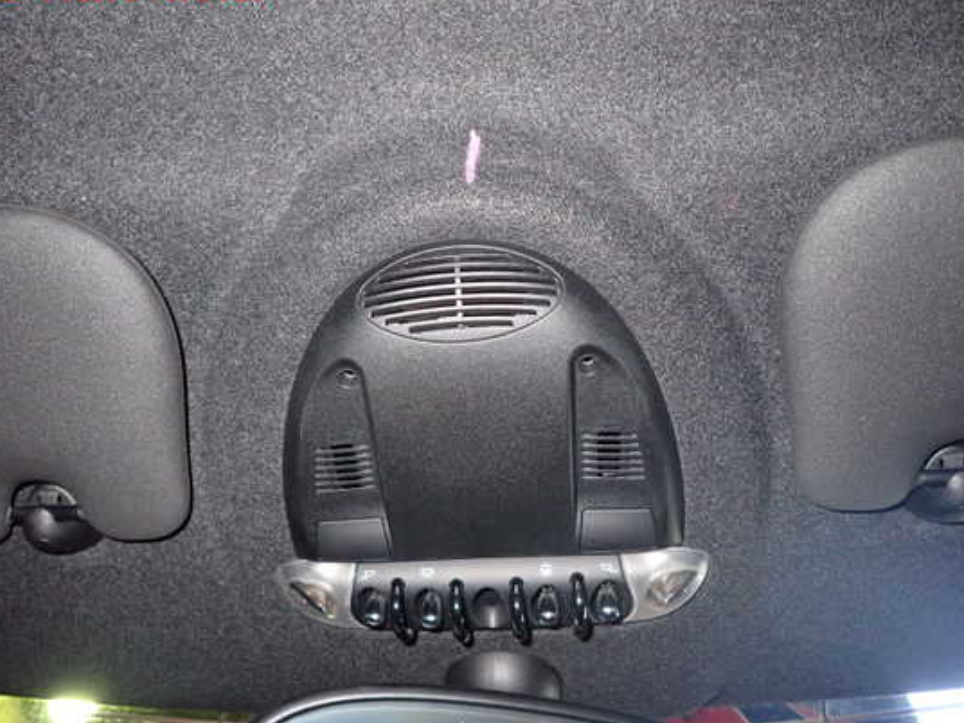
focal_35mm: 28
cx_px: 473
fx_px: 780
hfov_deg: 63.4
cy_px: 370
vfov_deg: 49.7
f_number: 5.6
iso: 800
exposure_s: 1/30
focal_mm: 4.5
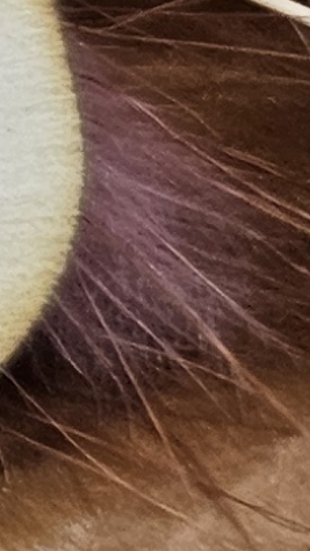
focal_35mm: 247
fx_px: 3614
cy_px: -723
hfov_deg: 3.6
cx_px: -2030
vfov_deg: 8.1
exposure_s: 1/100
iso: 250
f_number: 1.8
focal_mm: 5.4
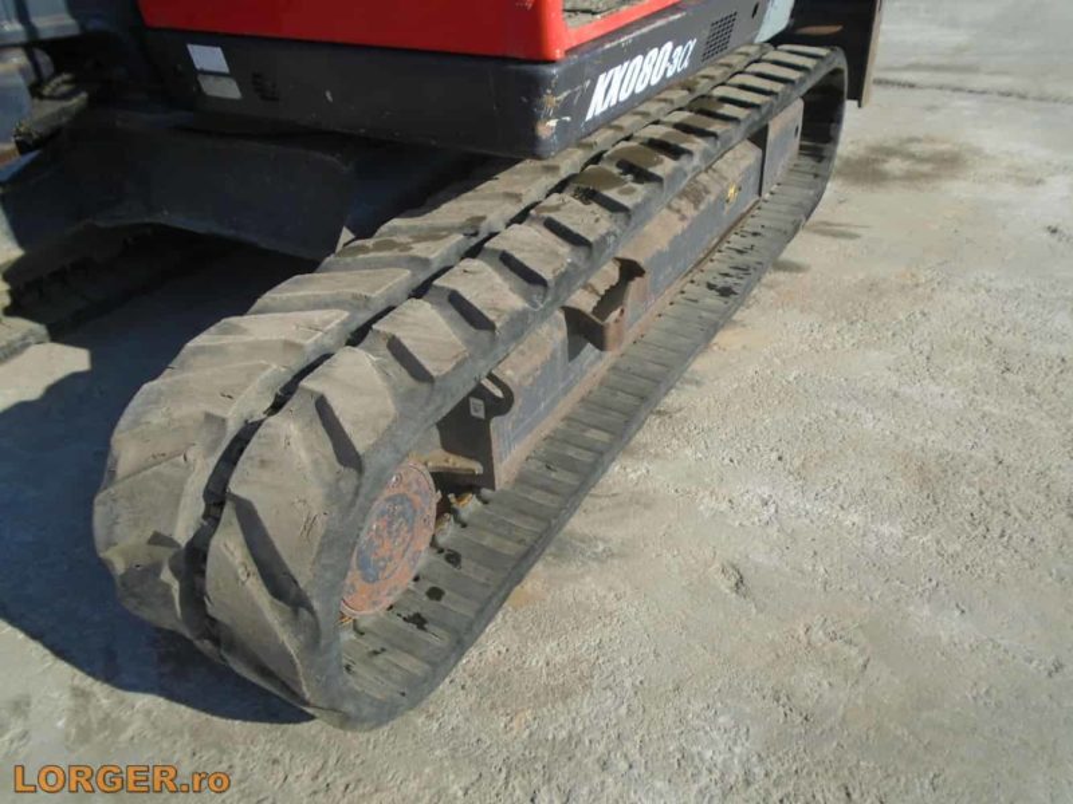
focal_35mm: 26
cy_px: 402
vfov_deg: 53.1
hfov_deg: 67.3
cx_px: 536
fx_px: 806
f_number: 8
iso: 100
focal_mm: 4.6
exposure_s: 1/250
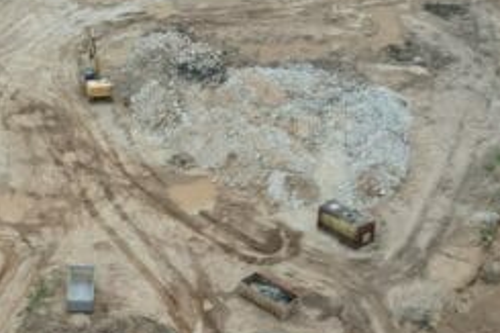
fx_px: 1277
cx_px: 159
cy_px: 307
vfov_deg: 14.7
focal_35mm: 92
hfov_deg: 22.1
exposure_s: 1/350
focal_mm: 8.38
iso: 110
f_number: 2.8
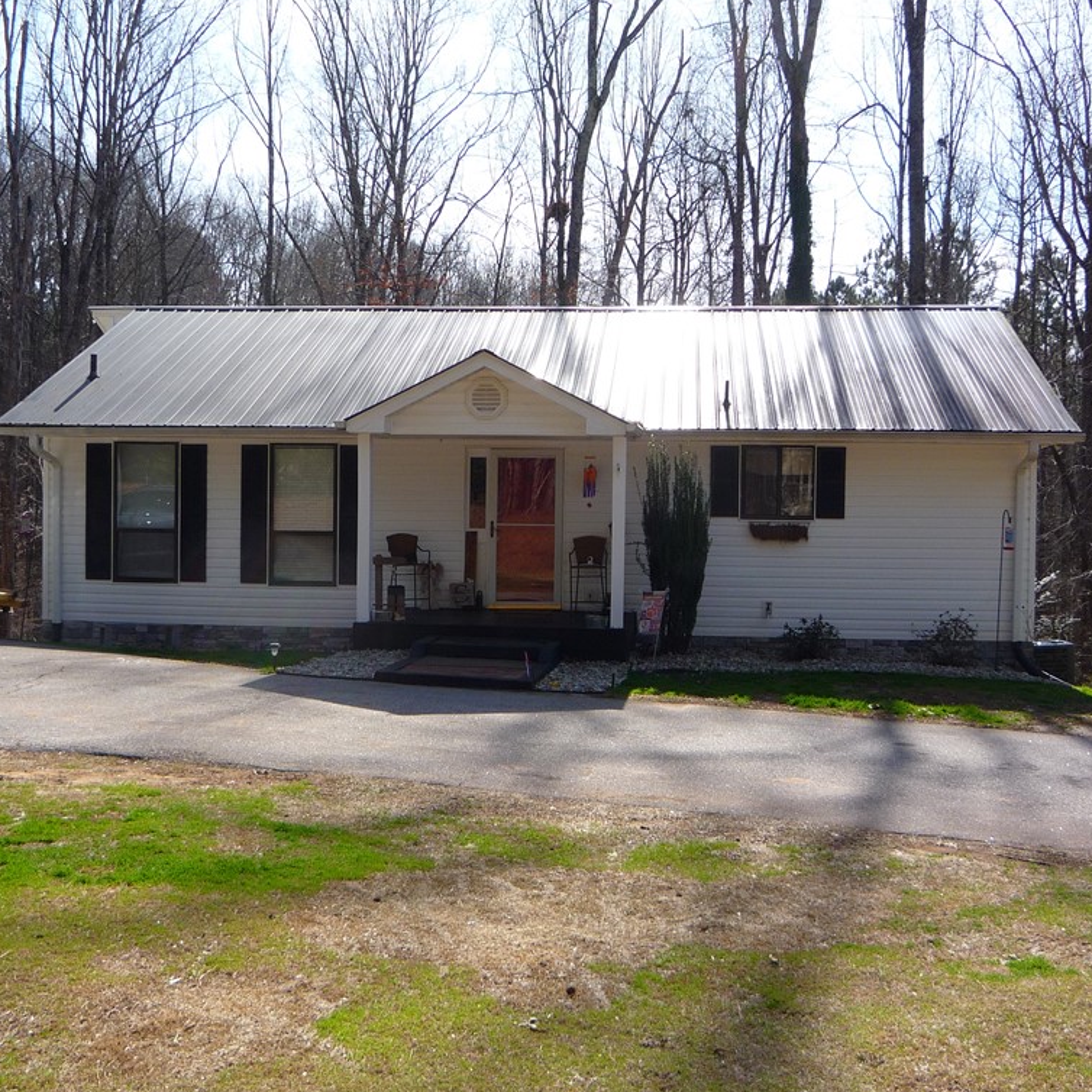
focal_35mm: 36
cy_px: 543
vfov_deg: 46.0
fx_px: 1285
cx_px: 578
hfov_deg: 46.0
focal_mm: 5.2
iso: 100
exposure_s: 1/400
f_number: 4.5
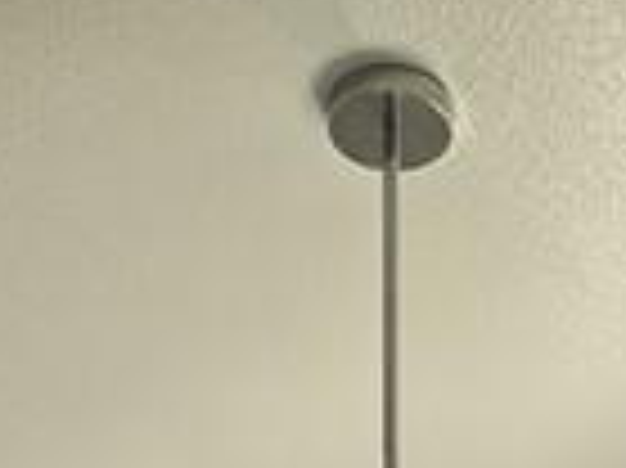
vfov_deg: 10.7
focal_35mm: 103
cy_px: 1336
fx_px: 1861
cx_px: 477
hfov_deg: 19.0
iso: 40
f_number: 2.2
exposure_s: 1/518
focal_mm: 2.22
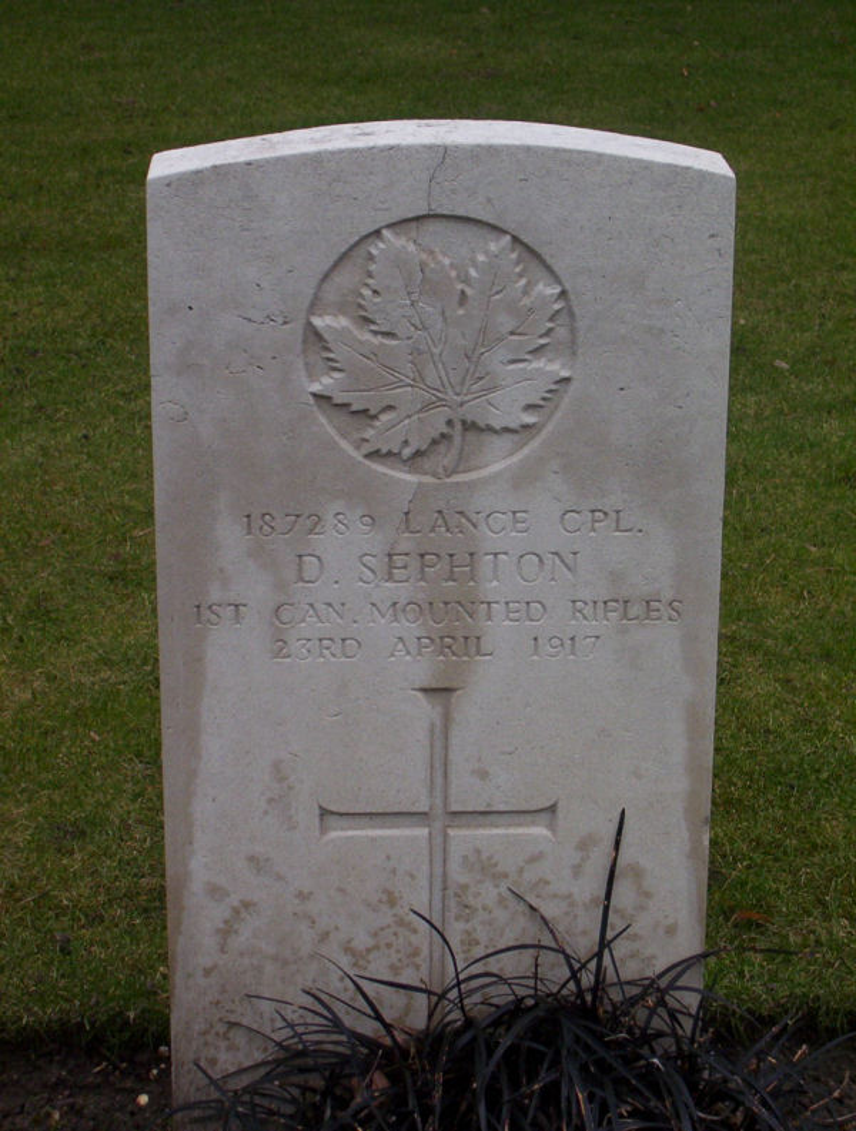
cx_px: 428
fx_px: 3279
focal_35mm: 100
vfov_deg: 19.6
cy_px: 566
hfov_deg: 14.9
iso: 100
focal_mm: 13.24
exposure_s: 1/329
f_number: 4.07
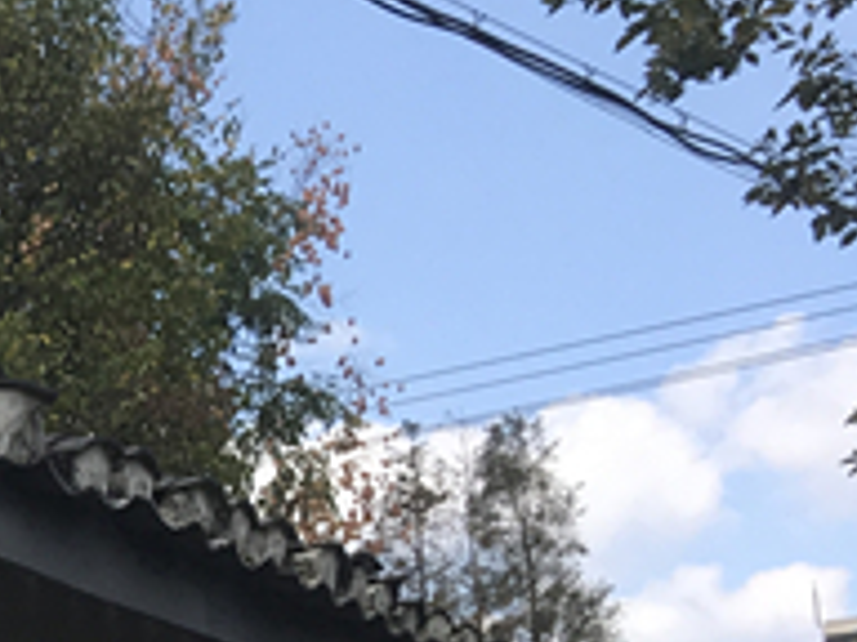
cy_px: 981
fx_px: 2996
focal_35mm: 121
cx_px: -915
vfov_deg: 11.7
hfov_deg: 13.6
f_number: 2.2
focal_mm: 4.15
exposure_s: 1/927
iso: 25
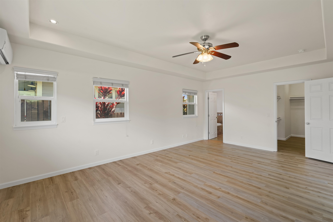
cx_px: 166
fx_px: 148
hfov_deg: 96.7
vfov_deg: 73.8
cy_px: 111
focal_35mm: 16
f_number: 8
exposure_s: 1/3
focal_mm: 16
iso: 100
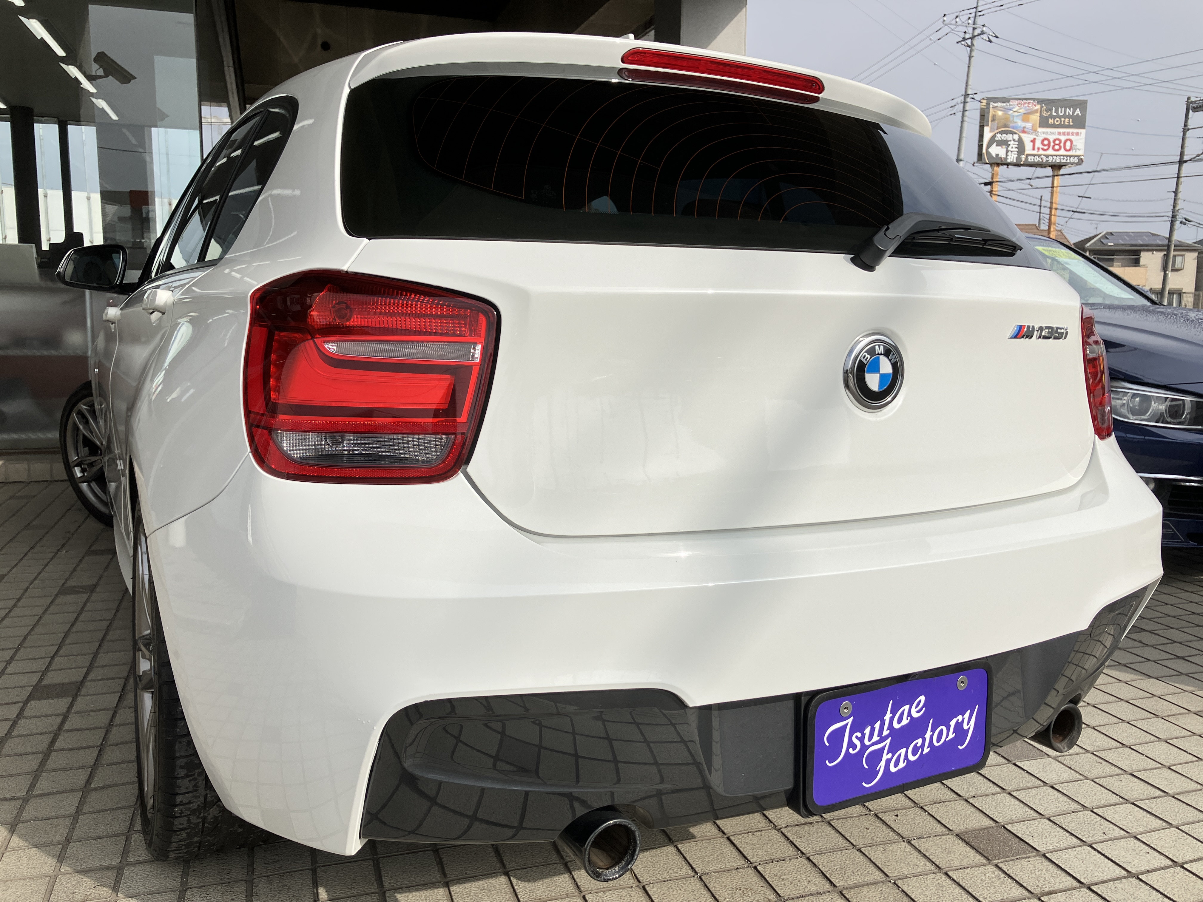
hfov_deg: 63.4
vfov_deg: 49.7
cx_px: 602
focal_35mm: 28
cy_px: 451
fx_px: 973
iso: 32
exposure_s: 1/3040
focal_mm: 3.99
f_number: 1.8
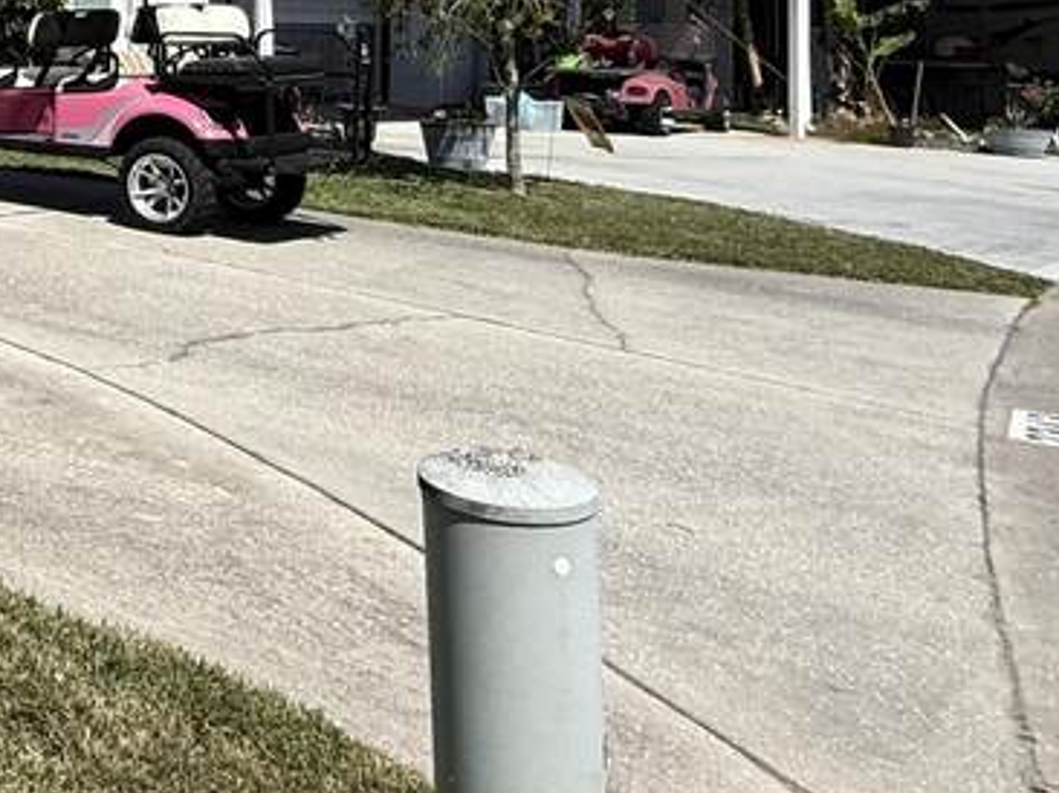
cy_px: -52
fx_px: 1498
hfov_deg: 30.1
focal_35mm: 49
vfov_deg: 27.4
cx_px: -347
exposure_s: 1/3891
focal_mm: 2.22
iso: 50
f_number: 2.2
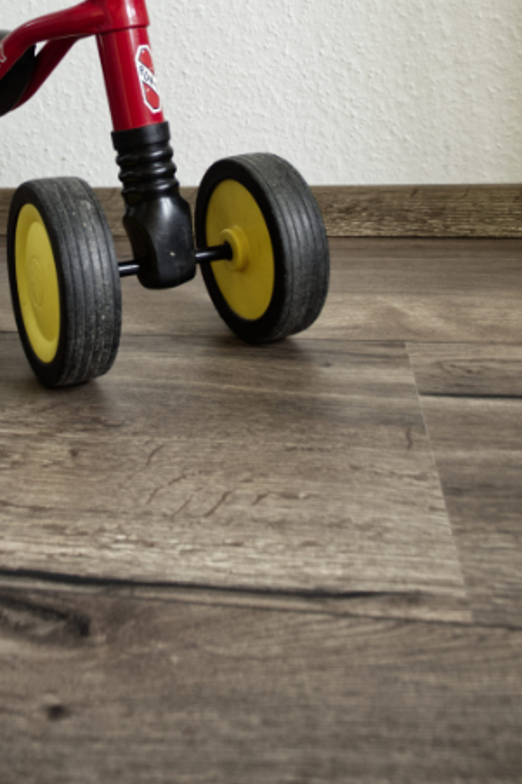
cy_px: 217
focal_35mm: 31
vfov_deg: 57.9
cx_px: 159
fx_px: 675
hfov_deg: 41.5
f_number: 4
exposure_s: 1/80
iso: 400
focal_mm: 14
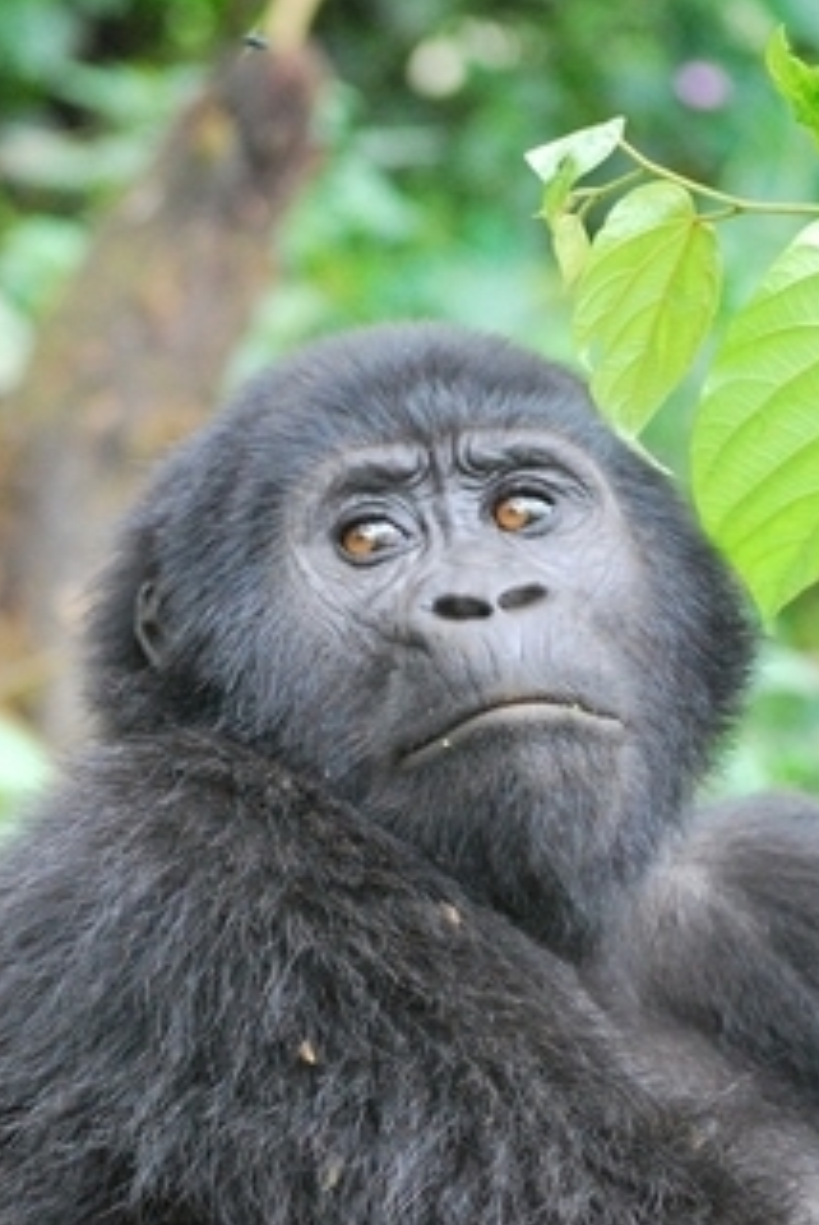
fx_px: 8819
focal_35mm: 259
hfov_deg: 5.3
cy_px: 758
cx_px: 450
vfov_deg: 7.9
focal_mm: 92
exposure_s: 1/320
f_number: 4.5
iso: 1600
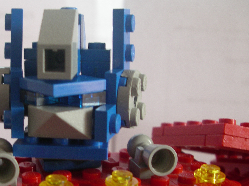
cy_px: 120
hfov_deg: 32.0
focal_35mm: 59
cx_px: 60
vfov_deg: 24.7
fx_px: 424
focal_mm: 7.8
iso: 200
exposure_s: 1/4
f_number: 2.8
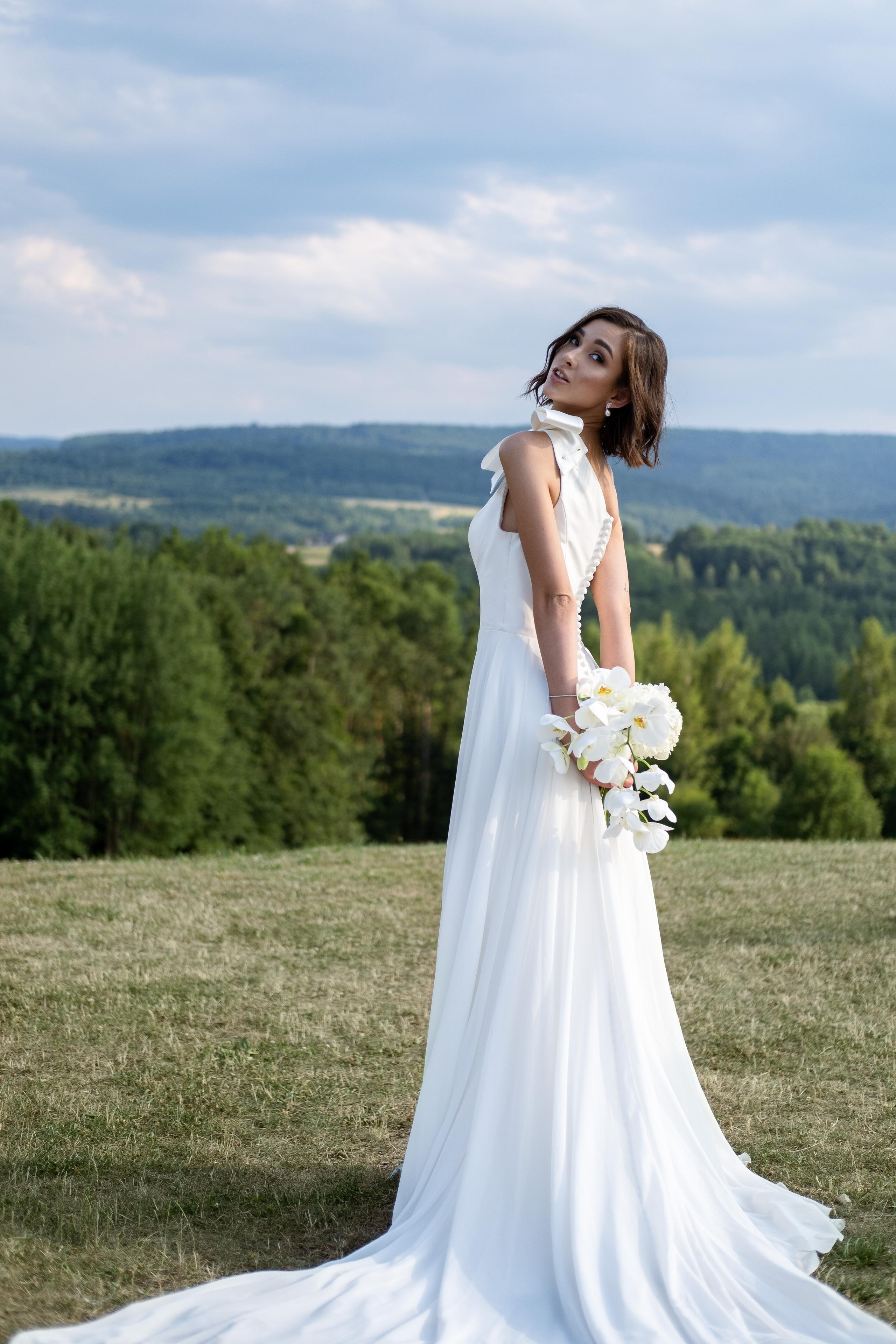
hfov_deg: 25.5
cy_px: 672
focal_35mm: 53
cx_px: 448
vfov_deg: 37.5
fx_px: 1979
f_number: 2
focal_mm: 35
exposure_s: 1/2400
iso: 160
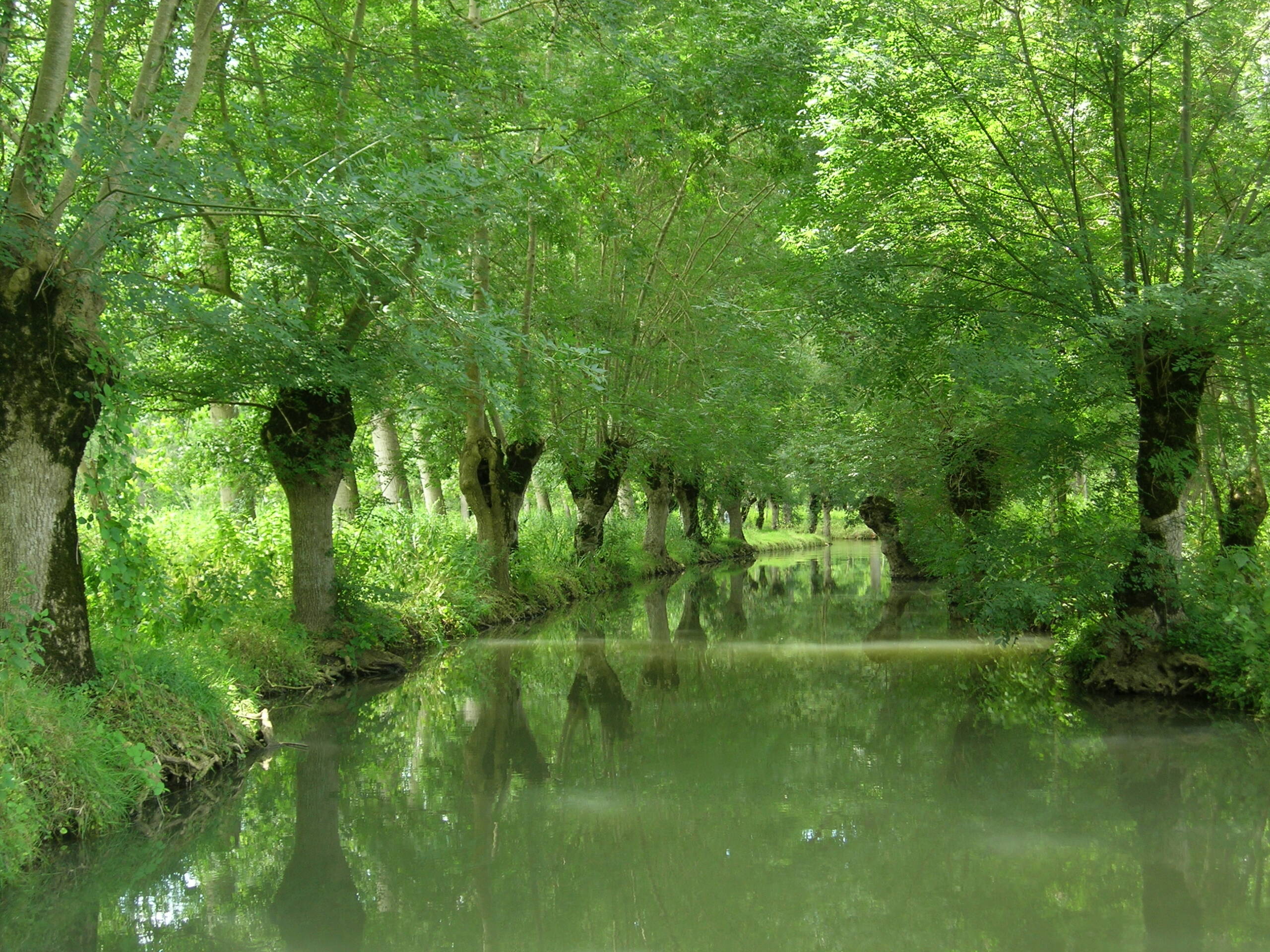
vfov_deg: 28.6
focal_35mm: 51
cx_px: 635
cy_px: 476
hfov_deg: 37.5
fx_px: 1871
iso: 64
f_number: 3.2
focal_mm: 10.6
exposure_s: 1/63.8
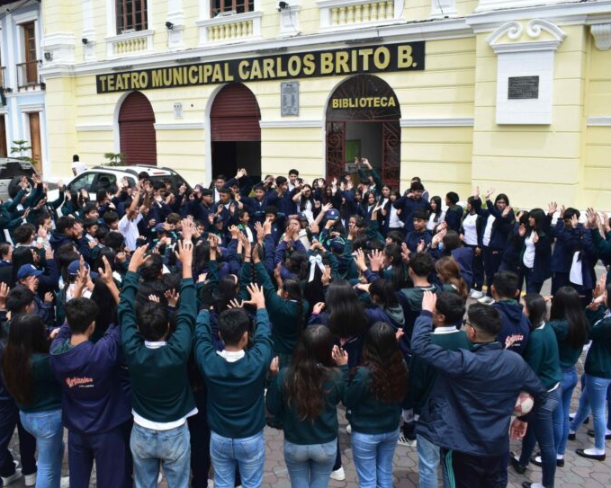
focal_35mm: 34
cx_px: 256
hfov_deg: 52.6
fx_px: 615
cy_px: 243
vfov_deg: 43.3
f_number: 11
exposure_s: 1/400
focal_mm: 20
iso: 400
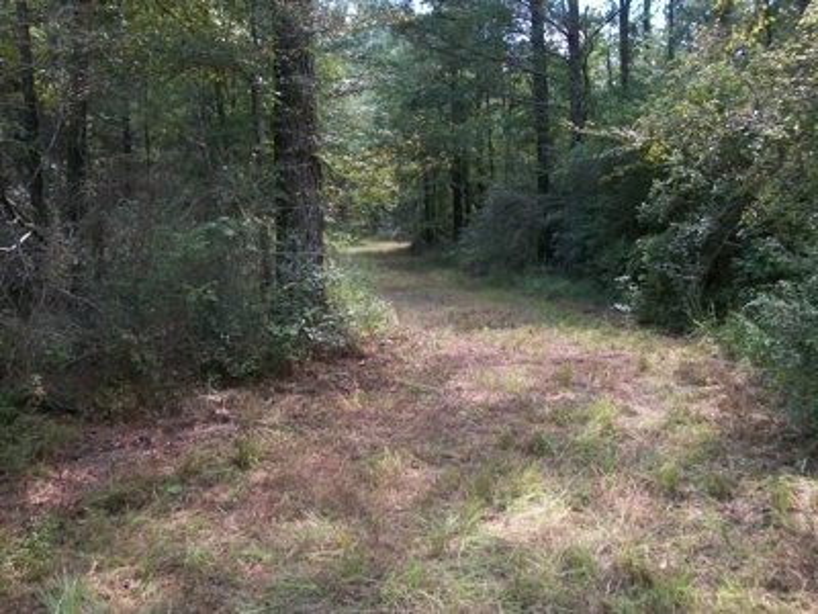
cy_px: 307
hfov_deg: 56.8
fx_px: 756
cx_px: 409
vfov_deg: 44.2
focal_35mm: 32
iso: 80
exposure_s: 1/160
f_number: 2.9
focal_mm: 5.7
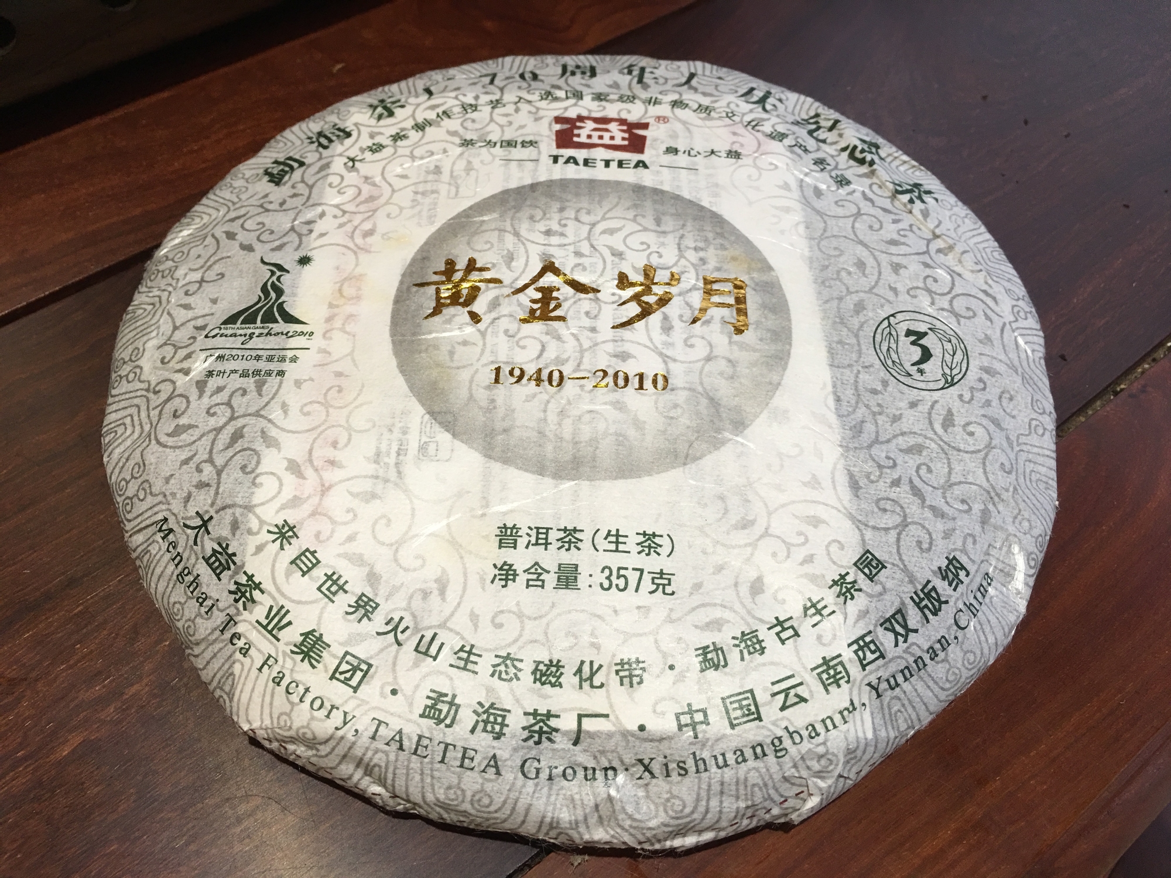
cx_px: 586
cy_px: 439
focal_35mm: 29
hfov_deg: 61.7
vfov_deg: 48.2
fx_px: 981
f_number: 2.2
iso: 50
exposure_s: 1/33
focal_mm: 4.15
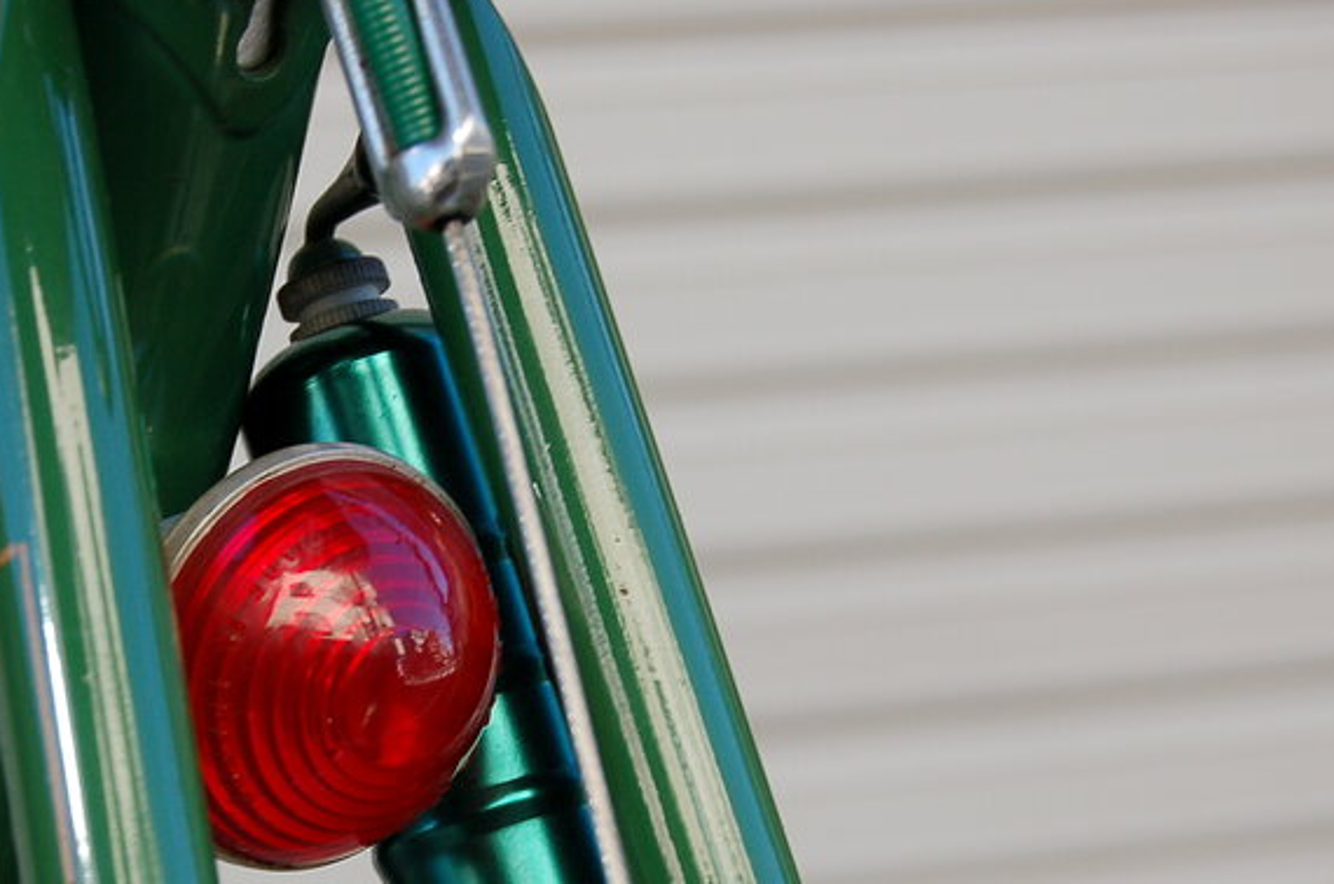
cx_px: 414
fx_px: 4587
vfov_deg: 11.0
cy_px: 649
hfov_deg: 16.5
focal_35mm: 124
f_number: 5.6
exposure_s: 1/125
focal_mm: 46
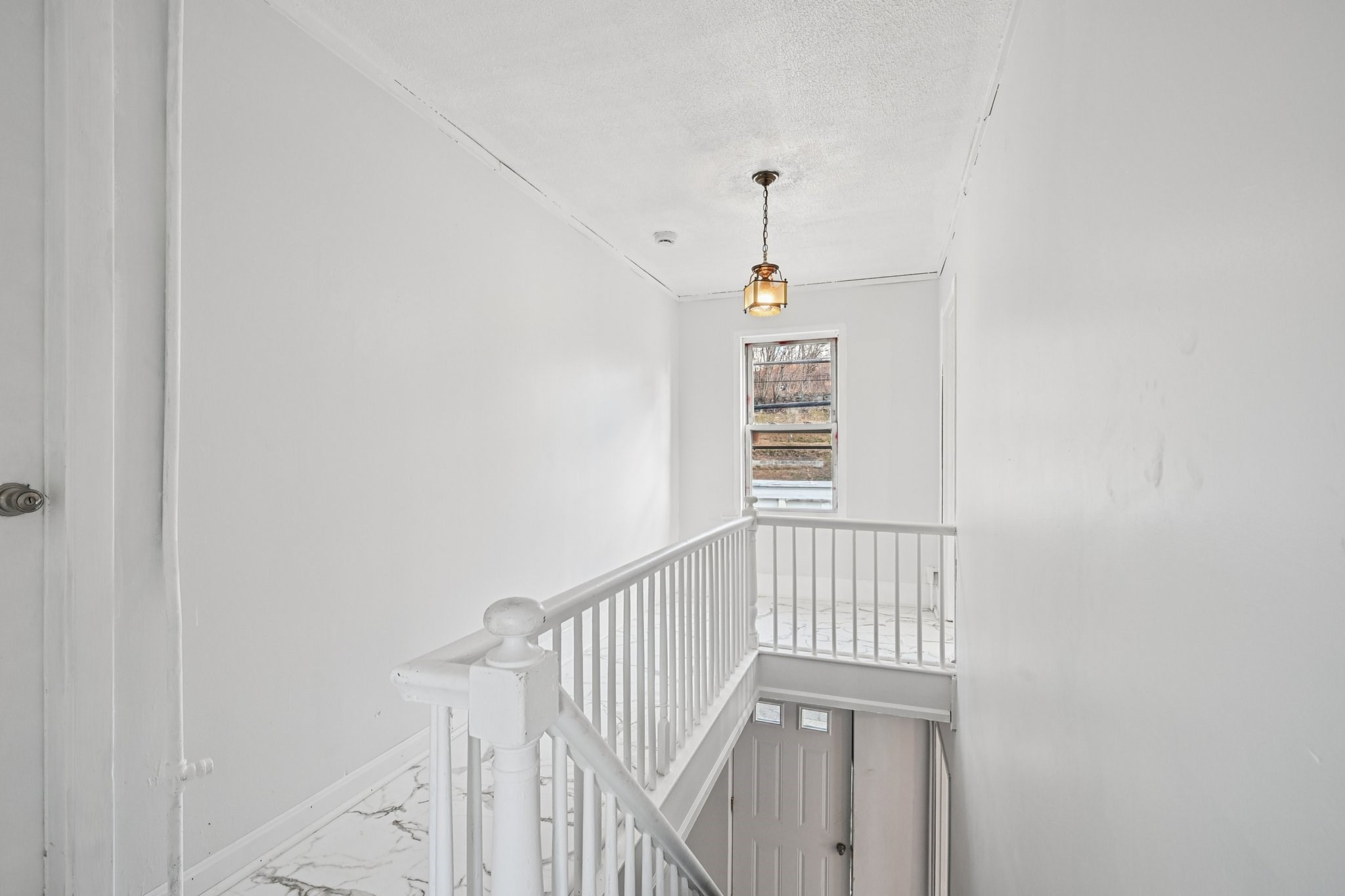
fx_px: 598
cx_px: 672
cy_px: 448
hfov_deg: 96.7
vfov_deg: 73.7
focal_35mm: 16
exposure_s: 1/25
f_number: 8
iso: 400
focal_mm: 16
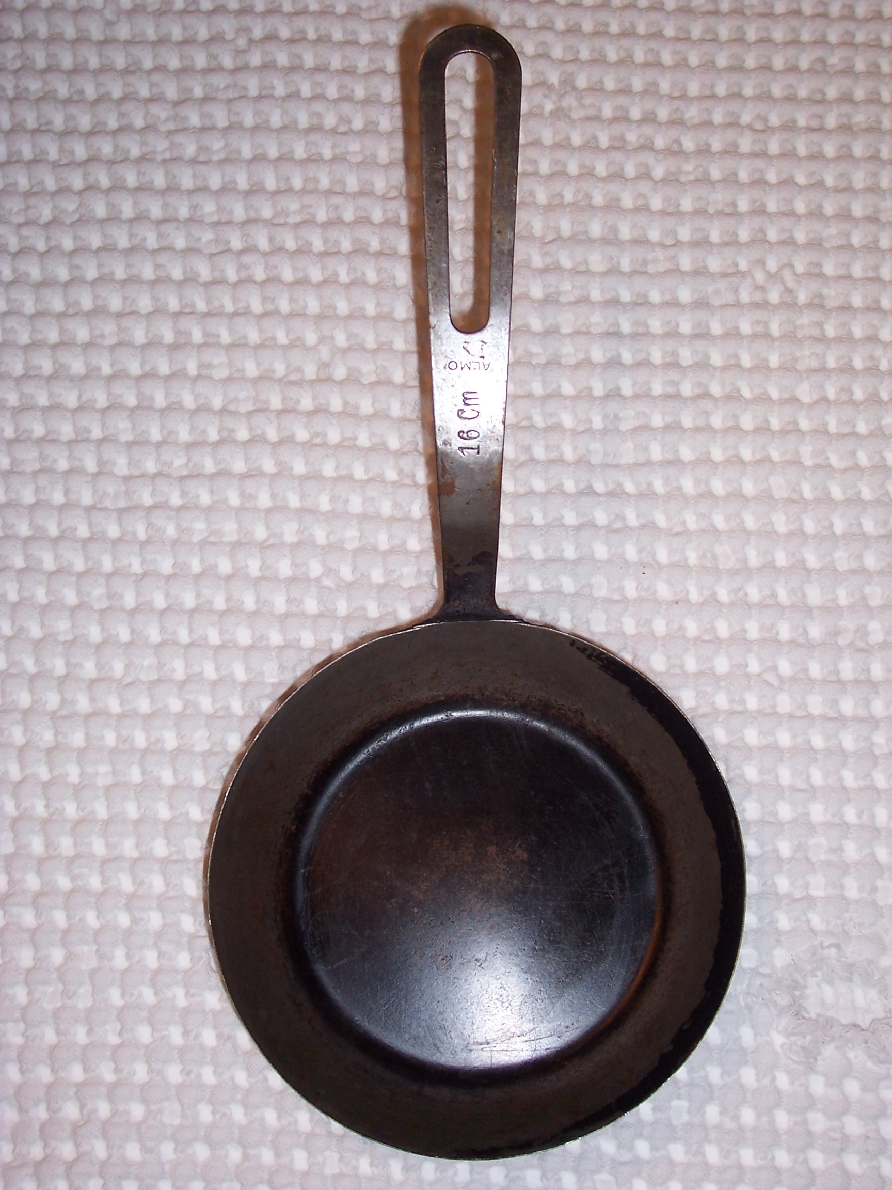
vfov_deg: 44.8
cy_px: 595
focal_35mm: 42
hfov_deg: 34.3
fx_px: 1443
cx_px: 446
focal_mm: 7
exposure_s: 1/60
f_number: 3
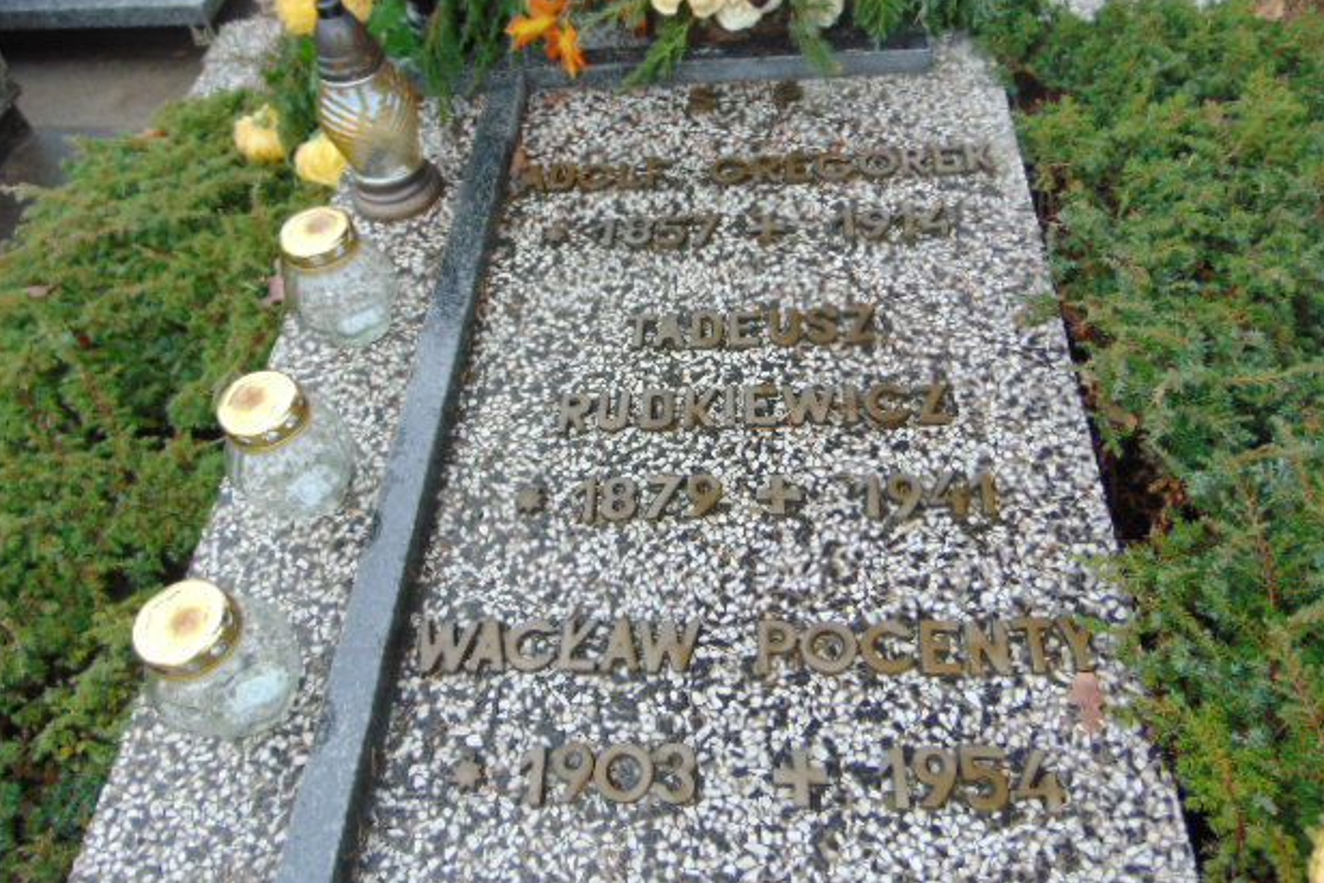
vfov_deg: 48.0
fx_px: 993
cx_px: 681
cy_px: 440
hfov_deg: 67.4
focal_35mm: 27
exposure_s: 1/100
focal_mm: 4.5
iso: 80
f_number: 3
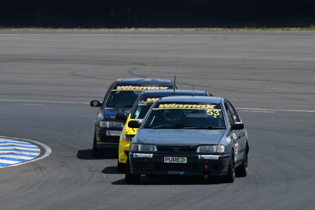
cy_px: 105
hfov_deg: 2.9
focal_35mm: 720
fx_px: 6302
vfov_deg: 1.9
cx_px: 158
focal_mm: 480
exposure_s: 1/640
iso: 200
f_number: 10
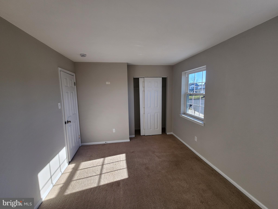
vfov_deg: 89.9
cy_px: 104
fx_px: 104
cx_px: 139
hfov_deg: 106.2
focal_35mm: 13
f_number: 2.2
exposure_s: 1/359
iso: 50
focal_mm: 2.2
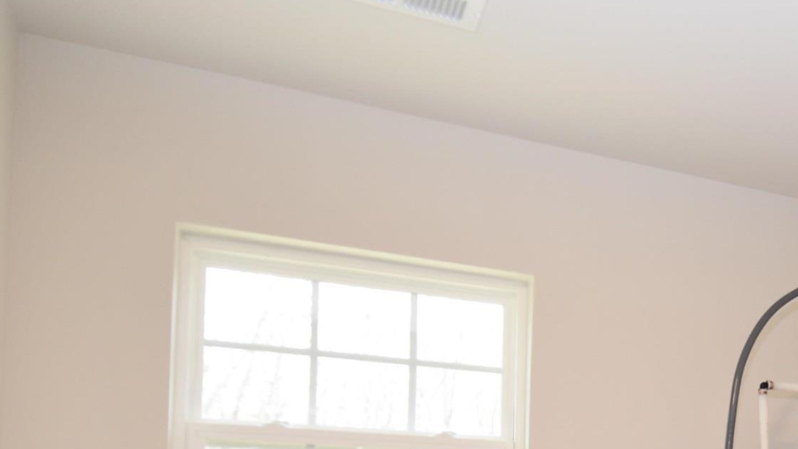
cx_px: 848
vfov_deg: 26.0
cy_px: 470
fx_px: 910
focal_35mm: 43
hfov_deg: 39.8
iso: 360
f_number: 4
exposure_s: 1/60
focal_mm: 10
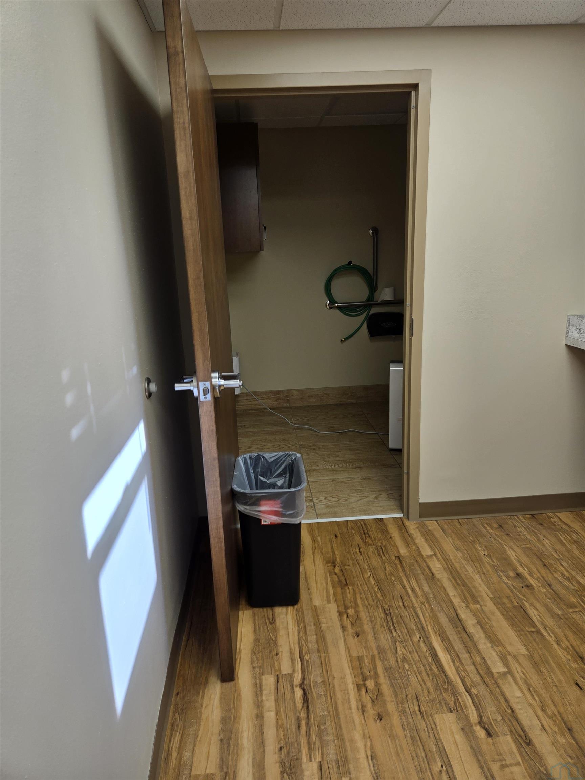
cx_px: 292
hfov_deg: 58.9
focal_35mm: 23
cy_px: 390
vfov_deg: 73.9
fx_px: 518
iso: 40
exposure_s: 1/120
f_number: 1.8
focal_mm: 5.4
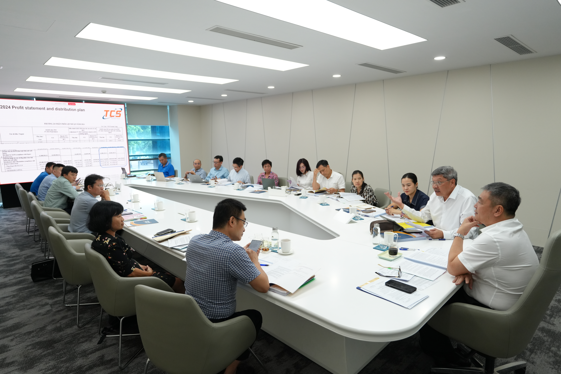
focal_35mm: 22
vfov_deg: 57.2
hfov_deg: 78.6
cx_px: 280
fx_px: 343
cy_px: 187
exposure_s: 1/160
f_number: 4
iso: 1250
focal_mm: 22
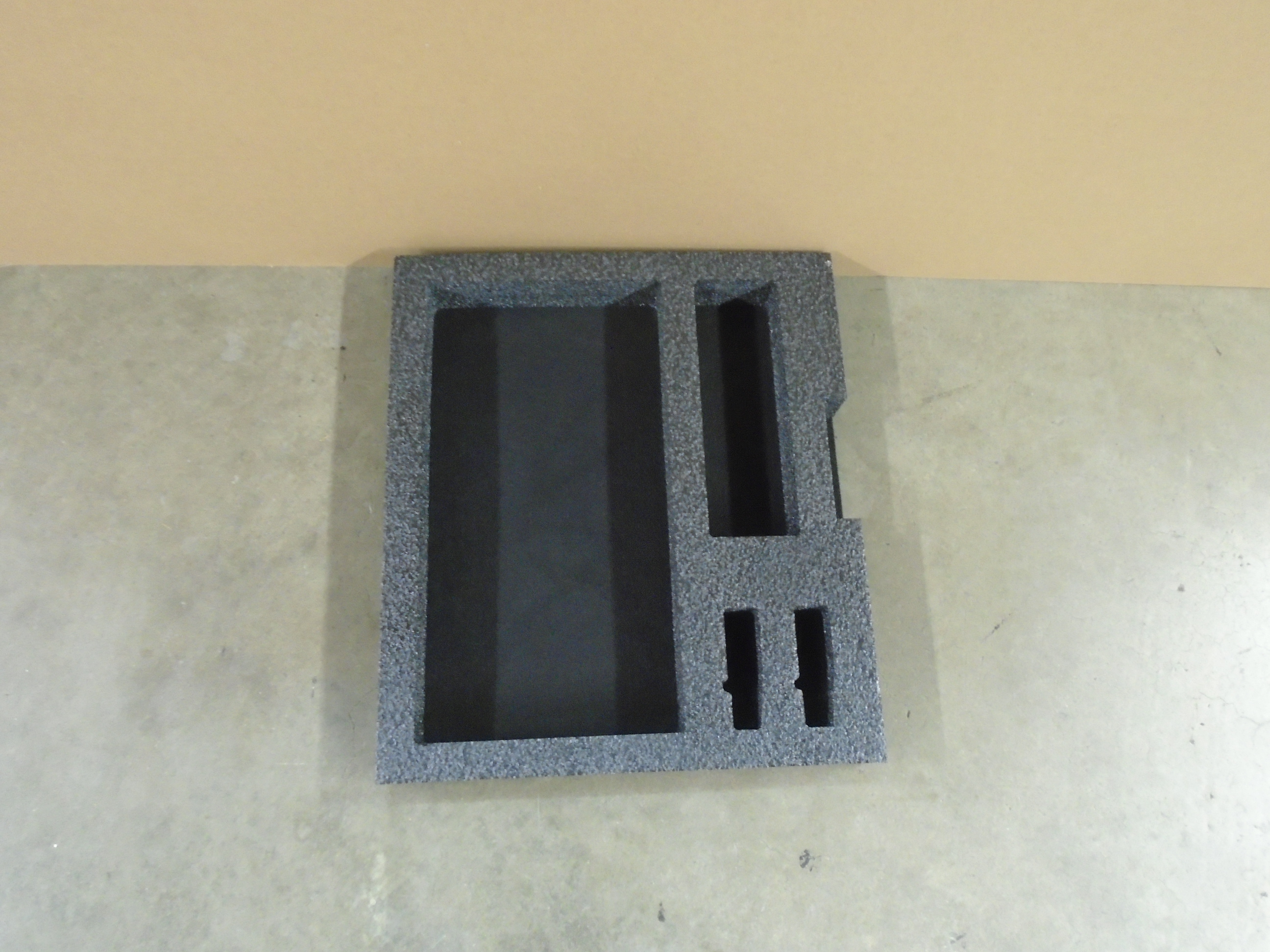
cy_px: 476
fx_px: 954
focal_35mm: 26
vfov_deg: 53.1
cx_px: 635
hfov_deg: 67.3
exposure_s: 1/4
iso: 500
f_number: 3.2
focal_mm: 4.6
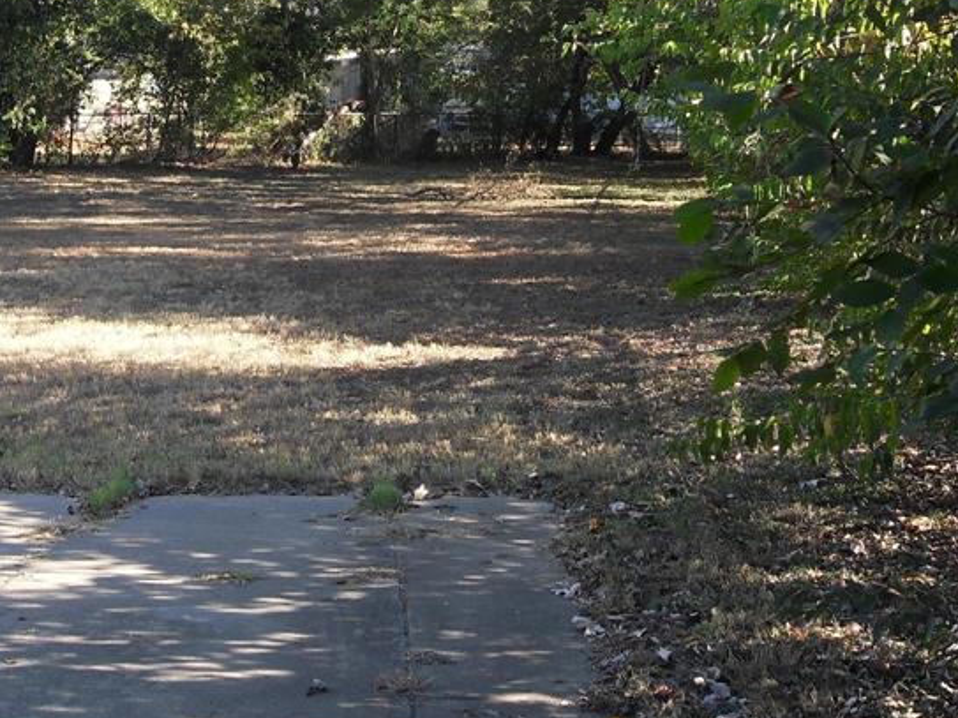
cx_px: 337
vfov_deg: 21.9
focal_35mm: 66
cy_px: 115
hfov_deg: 29.2
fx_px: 1826
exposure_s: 1/125
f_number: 3.5
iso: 80
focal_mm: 6.3
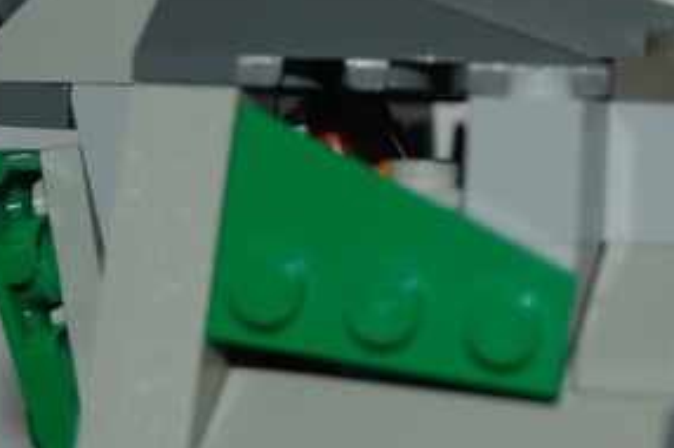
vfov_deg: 8.7
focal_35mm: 158
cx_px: 372
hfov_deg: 13.0
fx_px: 2955
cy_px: 151
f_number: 5.6
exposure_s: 1/125
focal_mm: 50
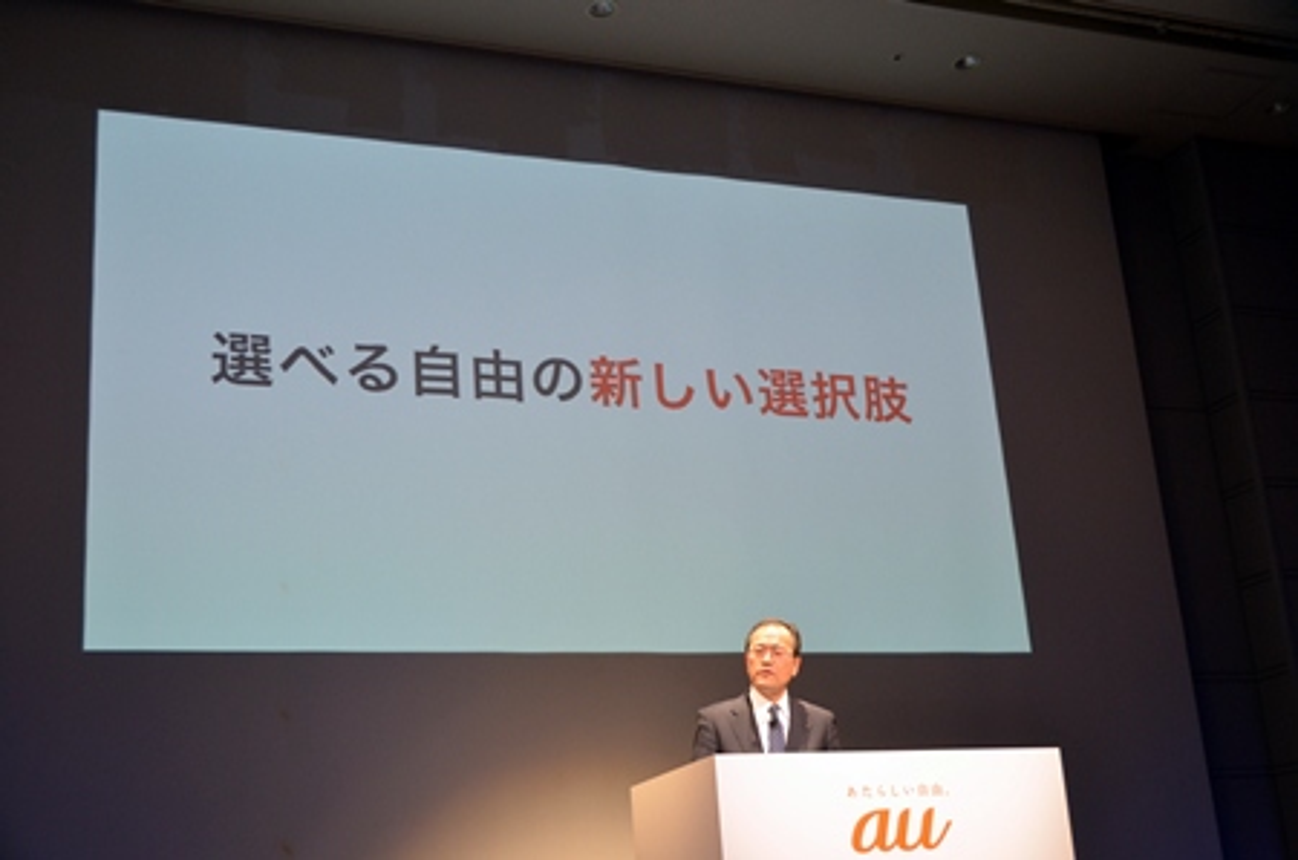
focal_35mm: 46
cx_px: 649
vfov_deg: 28.8
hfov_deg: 42.4
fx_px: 1673
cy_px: 430
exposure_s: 1/80
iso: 1000
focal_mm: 31
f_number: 4.5
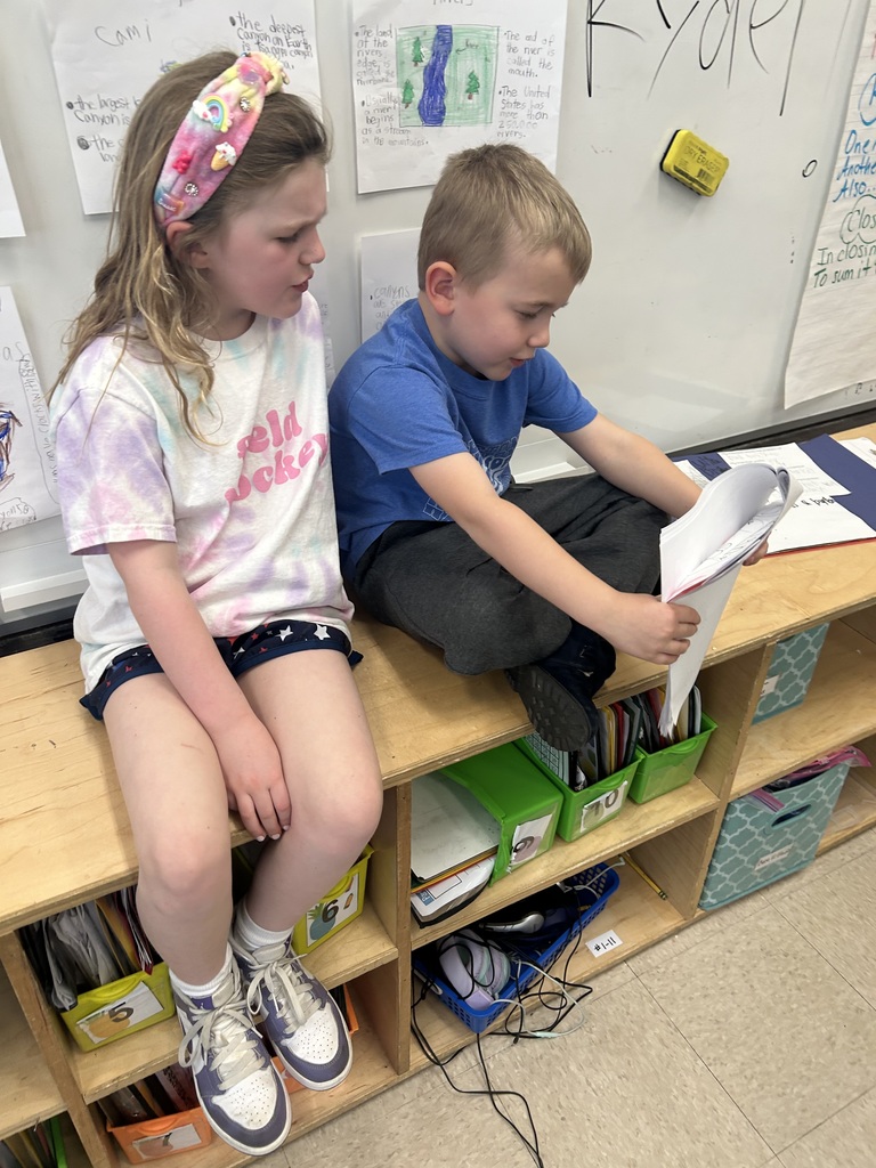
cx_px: 438
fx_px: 877
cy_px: 584
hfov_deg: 53.1
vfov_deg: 67.3
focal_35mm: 26
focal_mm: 5.7
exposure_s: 1/60
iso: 100
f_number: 1.5
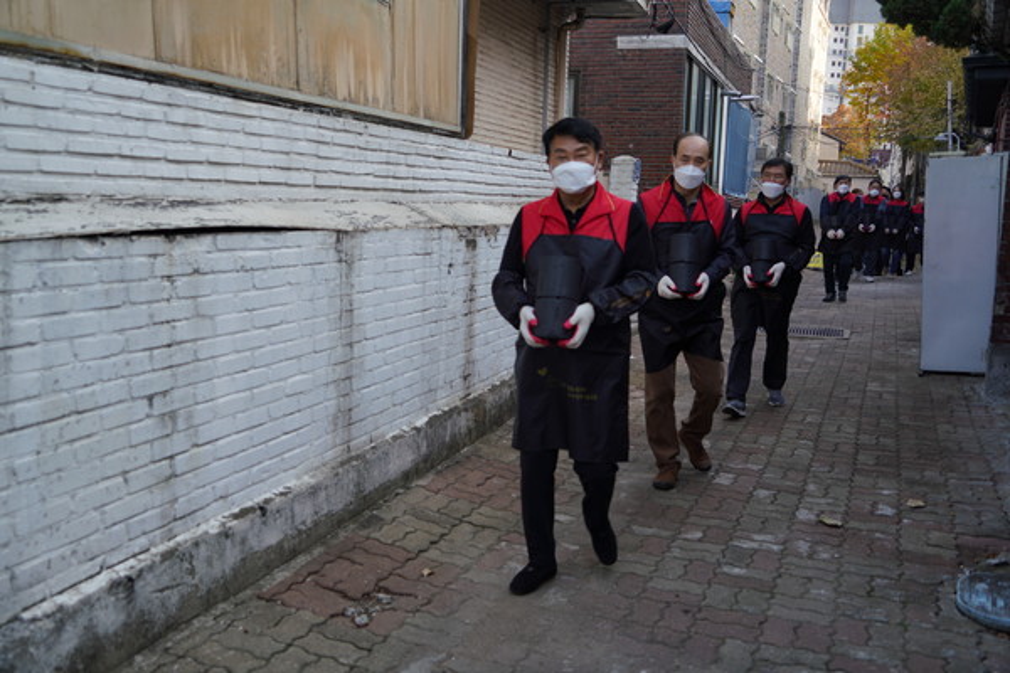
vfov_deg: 40.0
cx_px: 505
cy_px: 336
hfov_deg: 57.2
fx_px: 926
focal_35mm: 33
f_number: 4
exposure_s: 1/160
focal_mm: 33
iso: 125
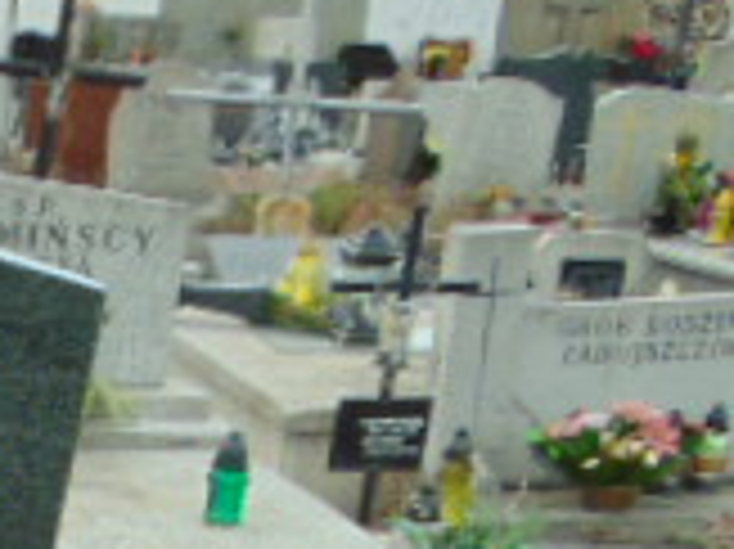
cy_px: 976
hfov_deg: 18.1
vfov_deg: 13.6
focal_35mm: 98
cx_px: -338
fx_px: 2076
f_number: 3
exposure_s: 1/400
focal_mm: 4.5
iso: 80
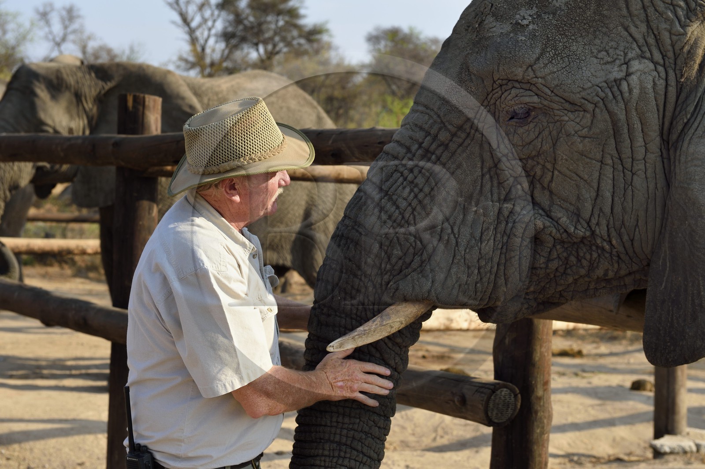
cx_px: 352
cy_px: 234
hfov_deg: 28.9
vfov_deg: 19.4
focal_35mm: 70
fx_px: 1370
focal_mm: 70
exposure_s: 1/320
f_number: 8
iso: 200
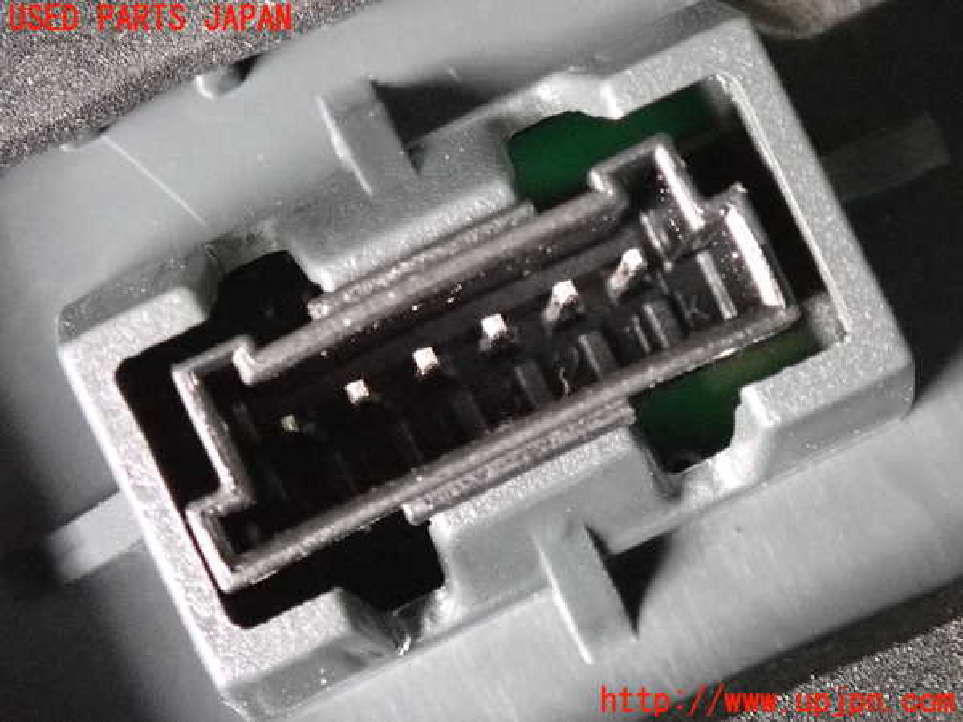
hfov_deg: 19.6
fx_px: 2782
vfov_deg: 14.8
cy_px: 361
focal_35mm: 100
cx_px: 482
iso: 6400
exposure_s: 1/125
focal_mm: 18
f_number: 4.9
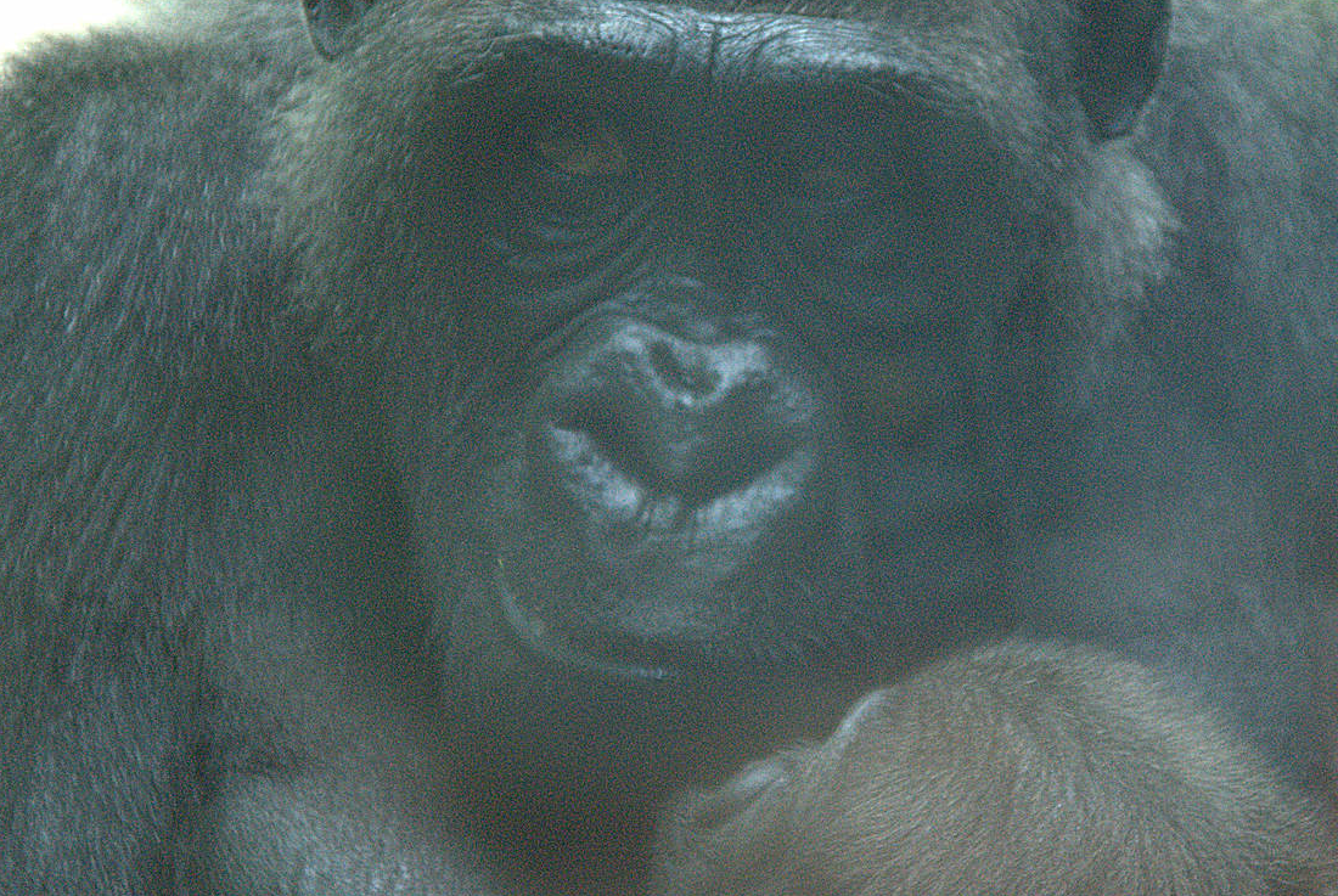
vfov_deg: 5.4
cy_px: 519
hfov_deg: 8.1
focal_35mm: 253
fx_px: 9417
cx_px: 793
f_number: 6
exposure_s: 1/50
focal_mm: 116
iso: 1600
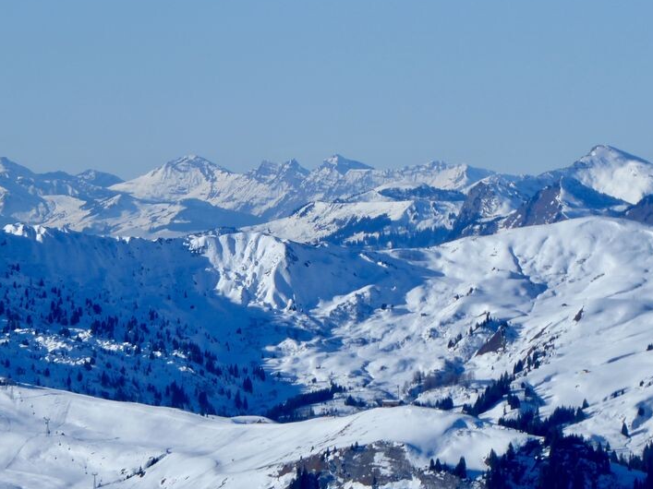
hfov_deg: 4.5
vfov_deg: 3.4
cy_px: 230
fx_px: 8355
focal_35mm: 443
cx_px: 253
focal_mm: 50.5
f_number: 5.7
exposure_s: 1/640
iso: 80
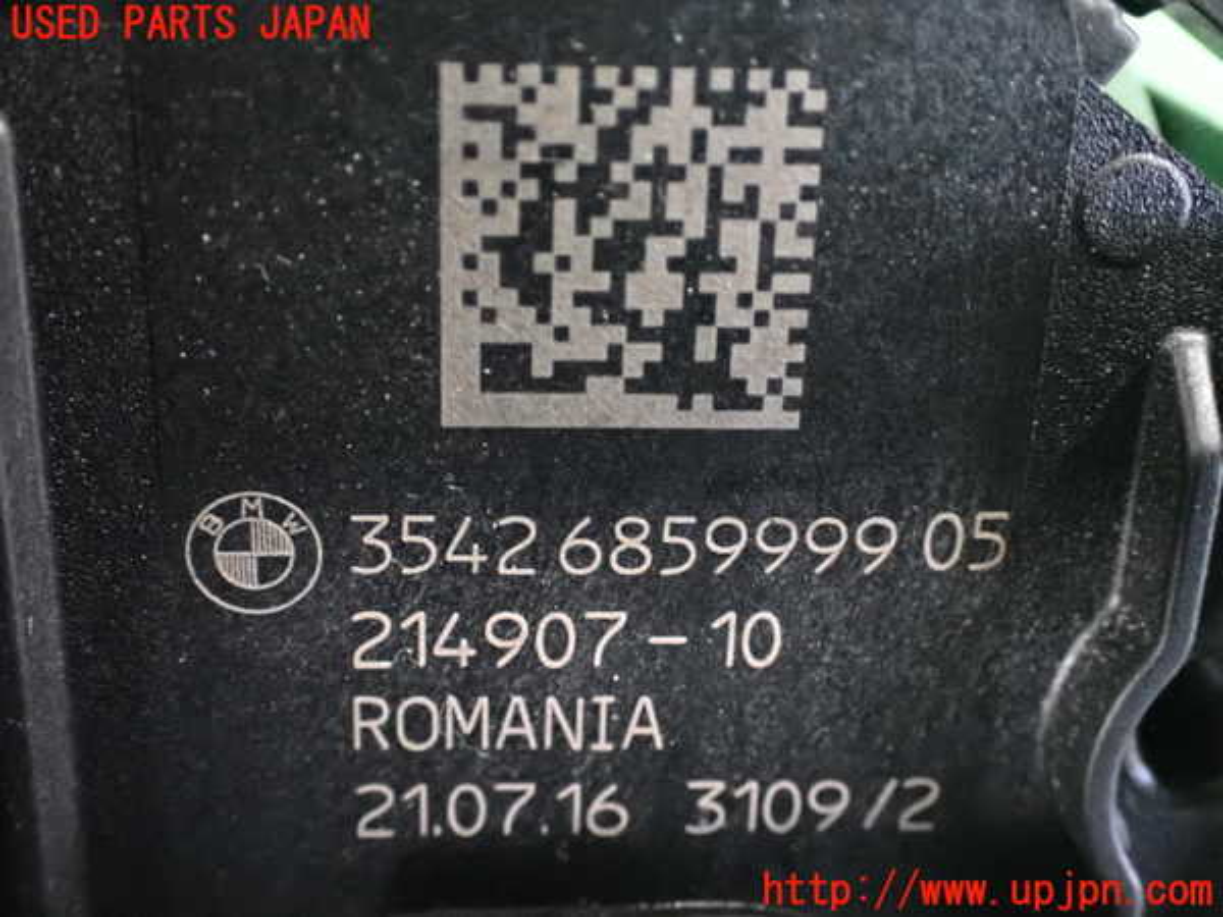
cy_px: 458
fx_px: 1661
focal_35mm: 47
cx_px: 612
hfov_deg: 40.4
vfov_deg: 30.9
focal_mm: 8.4
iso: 5000
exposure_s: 1/50
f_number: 3.1
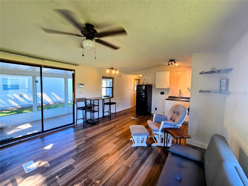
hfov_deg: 106.2
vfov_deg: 89.9
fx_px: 93
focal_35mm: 13
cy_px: 93
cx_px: 124
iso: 50
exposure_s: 1/60
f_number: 2.2
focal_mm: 2.2
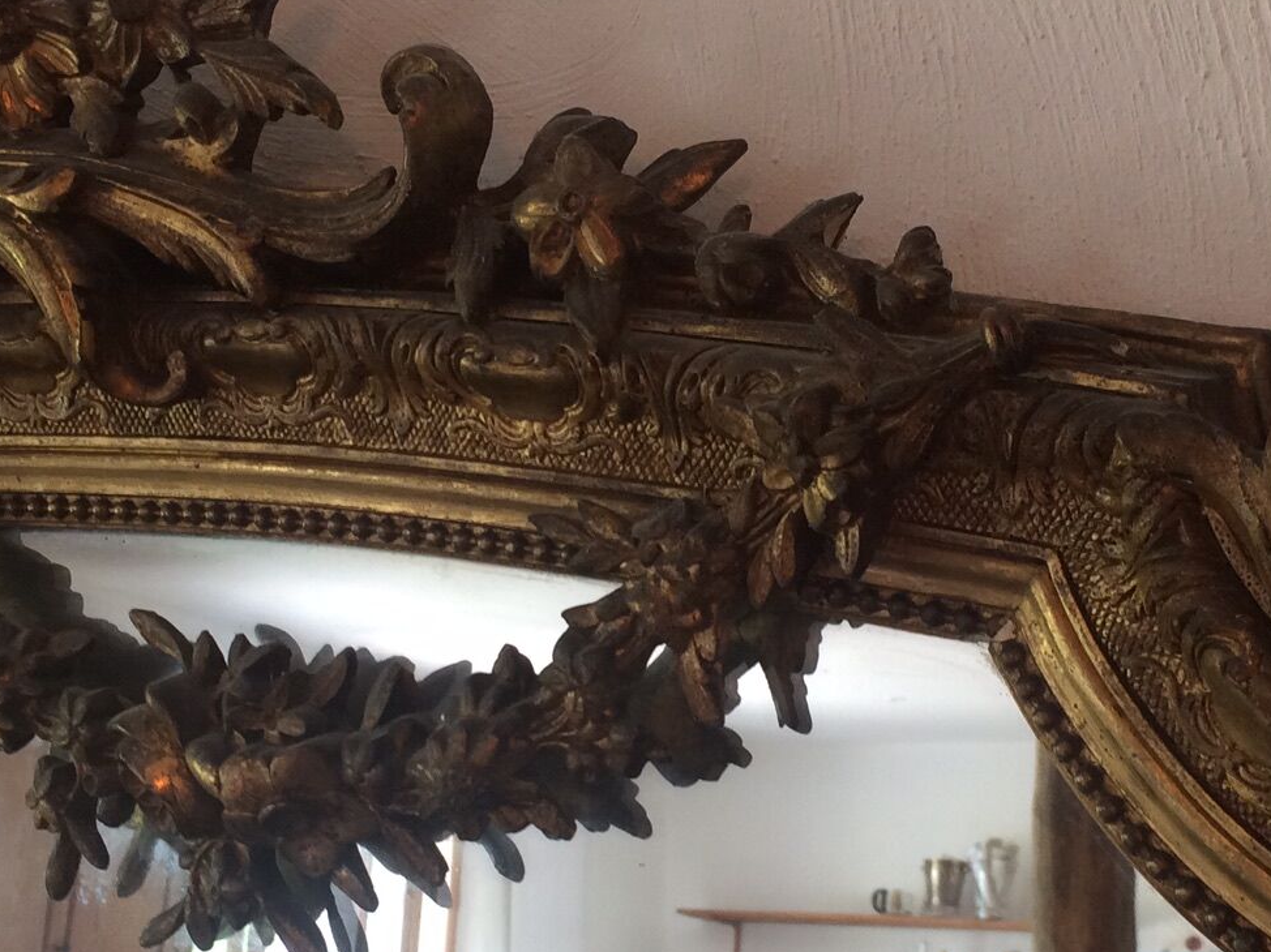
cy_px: 571
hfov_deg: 31.7
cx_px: 662
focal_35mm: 61
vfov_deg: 24.0
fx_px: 2239
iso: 80
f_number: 2.2
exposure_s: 1/33
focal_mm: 4.15
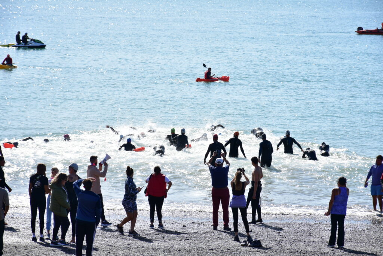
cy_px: 128
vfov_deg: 8.2
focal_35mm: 168
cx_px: 192
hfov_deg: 12.2
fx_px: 1787
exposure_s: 1/250
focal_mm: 112
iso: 100
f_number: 9
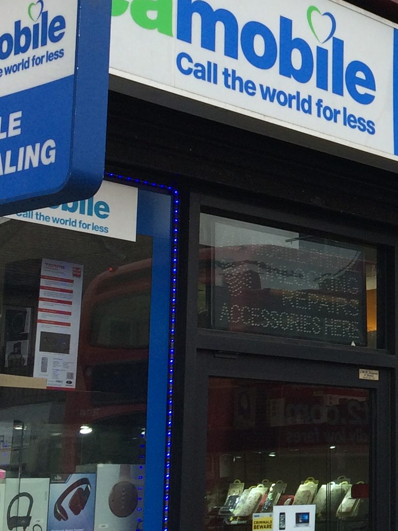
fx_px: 1319
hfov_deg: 16.2
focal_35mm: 86
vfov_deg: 22.7
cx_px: 522
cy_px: 226
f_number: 2.2
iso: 32
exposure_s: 1/313
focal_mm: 4.15
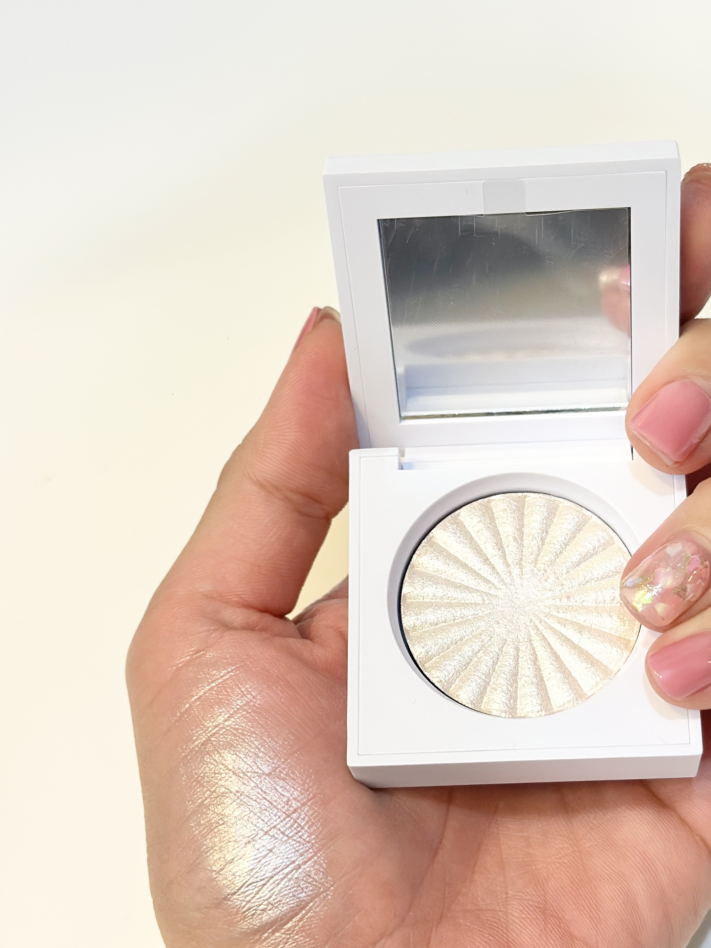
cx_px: 494
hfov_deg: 21.8
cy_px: 549
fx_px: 1835
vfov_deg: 28.9
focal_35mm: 67
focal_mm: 6.86
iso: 200
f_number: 1.78
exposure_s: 1/100
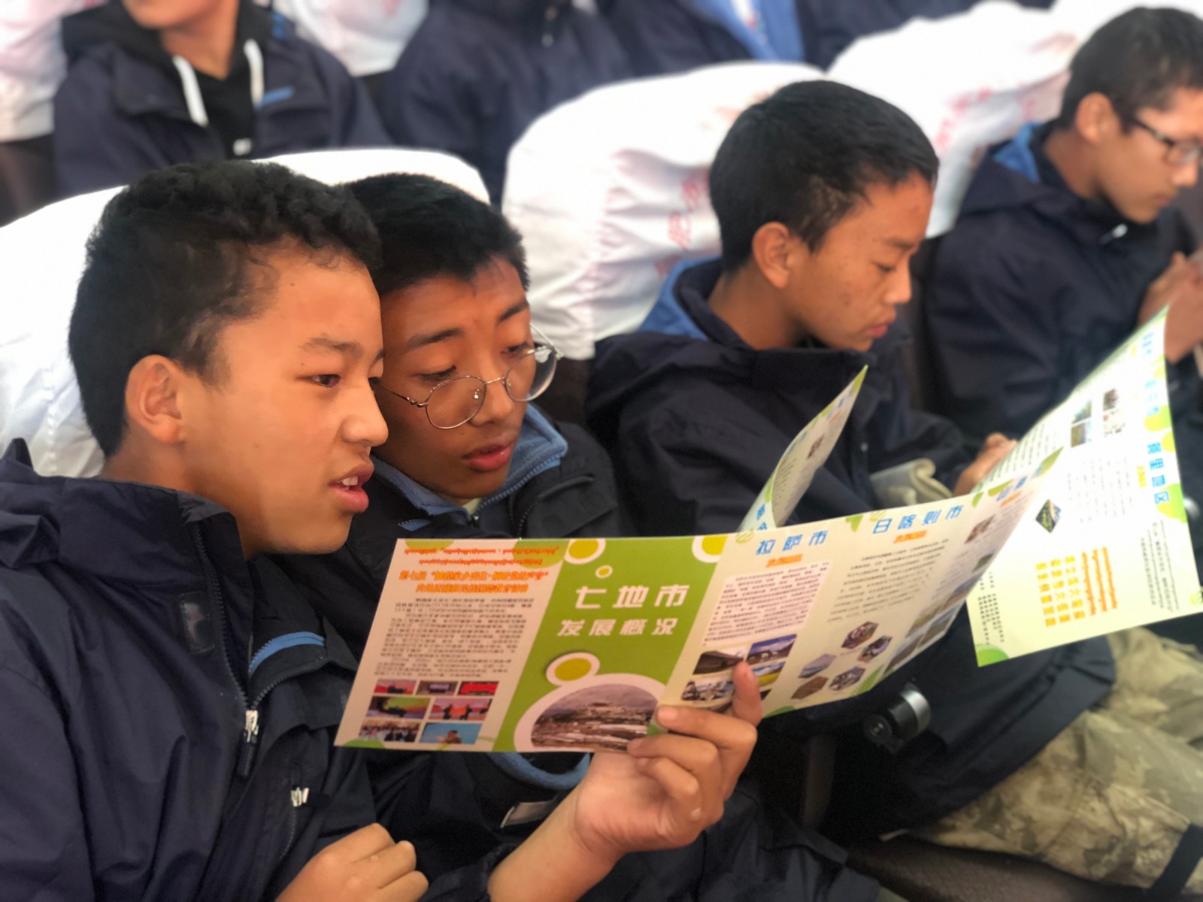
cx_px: 602
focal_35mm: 52
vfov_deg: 28.0
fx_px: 1807
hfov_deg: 36.8
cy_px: 451
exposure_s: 1/20
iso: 160
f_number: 2.4
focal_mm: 6
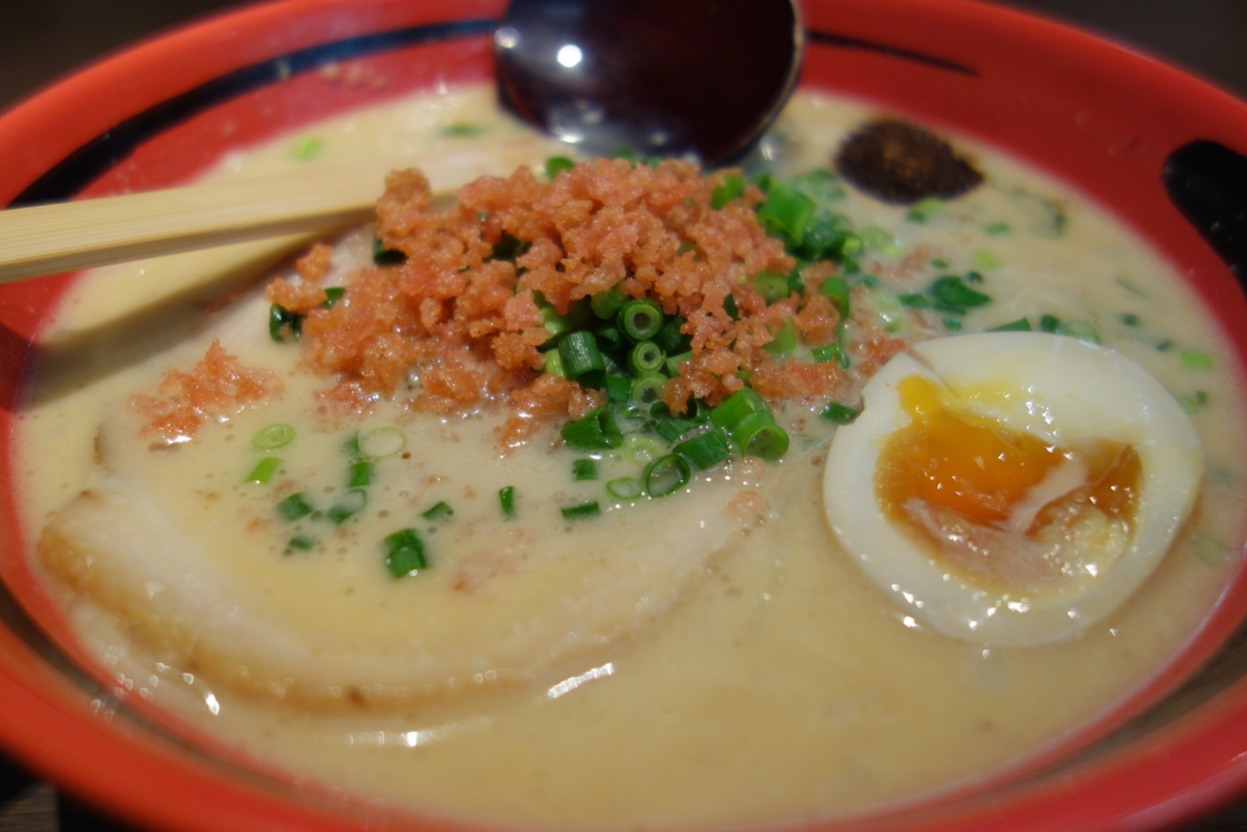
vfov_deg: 43.6
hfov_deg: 61.9
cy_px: 403
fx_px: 1039
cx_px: 582
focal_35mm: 30
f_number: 1.8
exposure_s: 1/30
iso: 125
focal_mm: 10.4
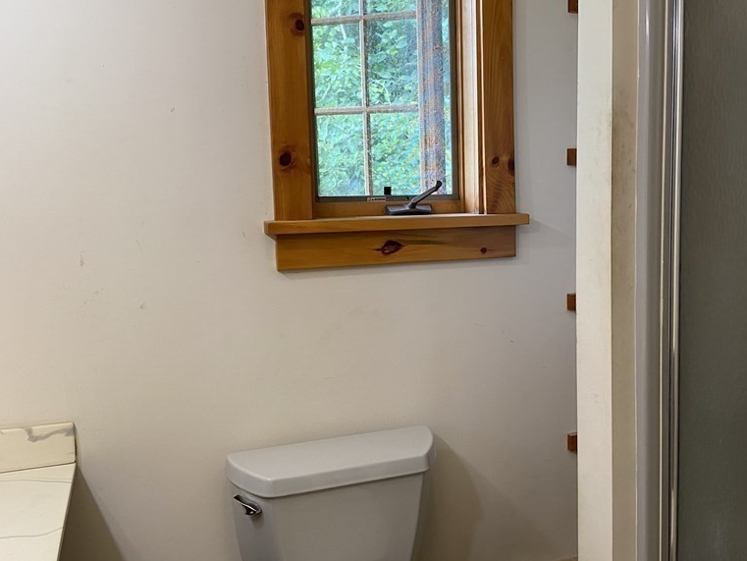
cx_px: 485
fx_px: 755
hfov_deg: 51.8
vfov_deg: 40.7
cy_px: 266
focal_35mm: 35
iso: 80
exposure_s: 1/60
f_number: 1.8
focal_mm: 4.25
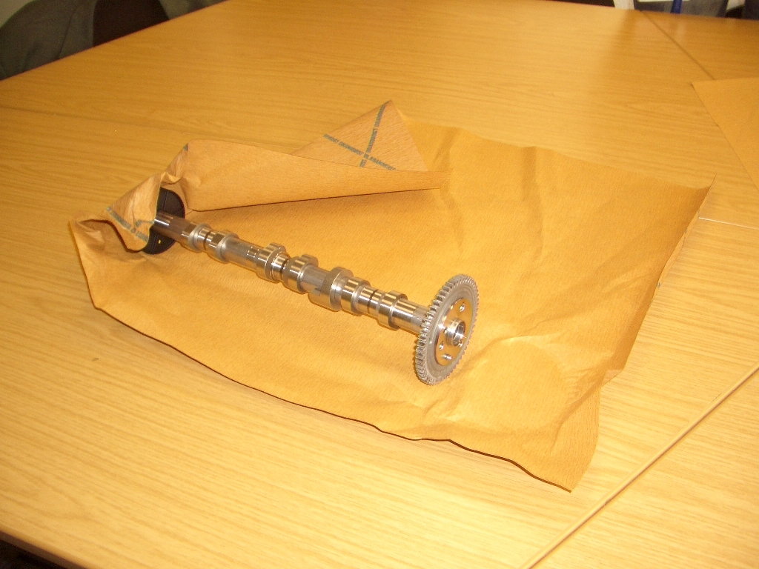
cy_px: 284
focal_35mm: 35
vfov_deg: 40.7
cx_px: 380
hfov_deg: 52.6
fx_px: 767
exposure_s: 1/100
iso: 100
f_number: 2.6
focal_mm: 5.8
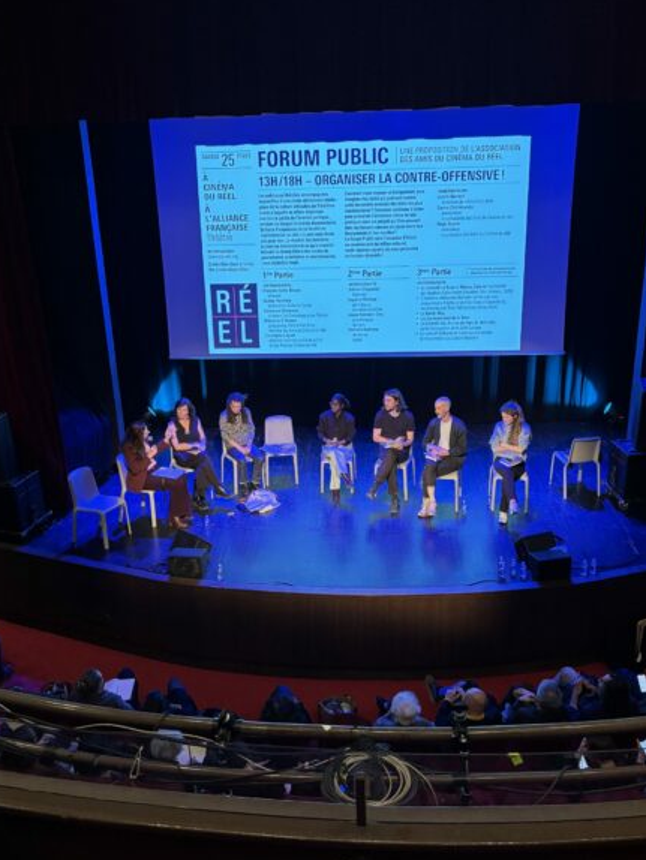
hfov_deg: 44.2
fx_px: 796
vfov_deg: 56.8
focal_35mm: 32
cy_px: 425
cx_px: 330
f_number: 1.6
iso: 500
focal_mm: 5.96
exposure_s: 1/50
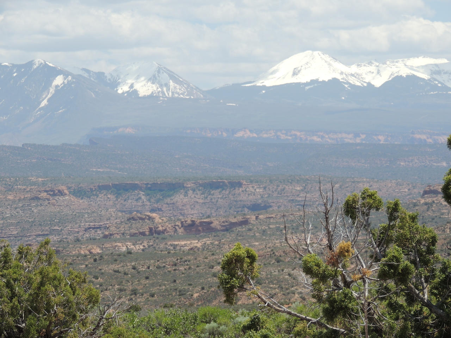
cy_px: 169
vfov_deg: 6.6
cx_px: 226
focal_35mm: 225
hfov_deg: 8.8
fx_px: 2931
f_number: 4.6
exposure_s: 1/640
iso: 100
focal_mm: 40.1
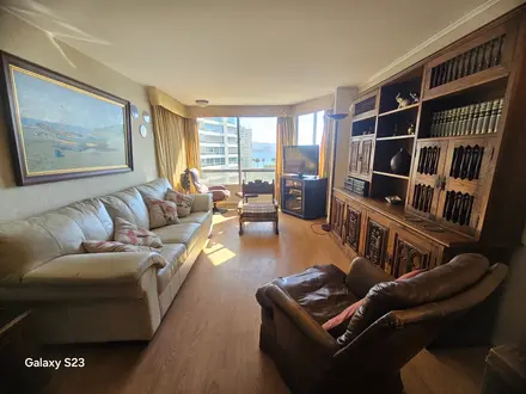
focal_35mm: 13
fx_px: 198
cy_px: 197
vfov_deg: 89.9
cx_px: 263
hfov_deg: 106.2
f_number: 2.2
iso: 80
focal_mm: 2.2
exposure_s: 1/71
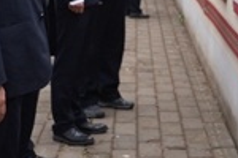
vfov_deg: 11.5
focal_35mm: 116
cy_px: -52
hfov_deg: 17.4
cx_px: 217
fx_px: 767
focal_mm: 29
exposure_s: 1/90
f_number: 4
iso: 100
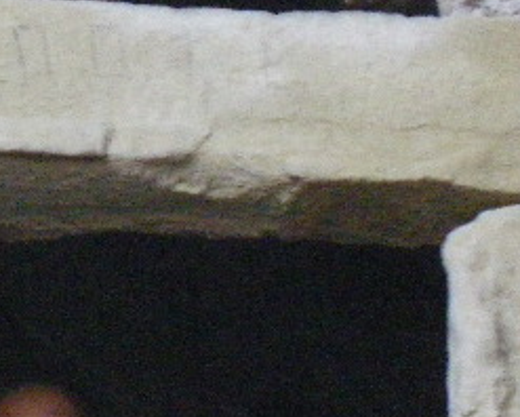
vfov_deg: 3.5
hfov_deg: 4.4
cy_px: 548
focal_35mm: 442
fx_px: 6808
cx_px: 51
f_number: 5.5
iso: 800
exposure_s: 1/50
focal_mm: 25
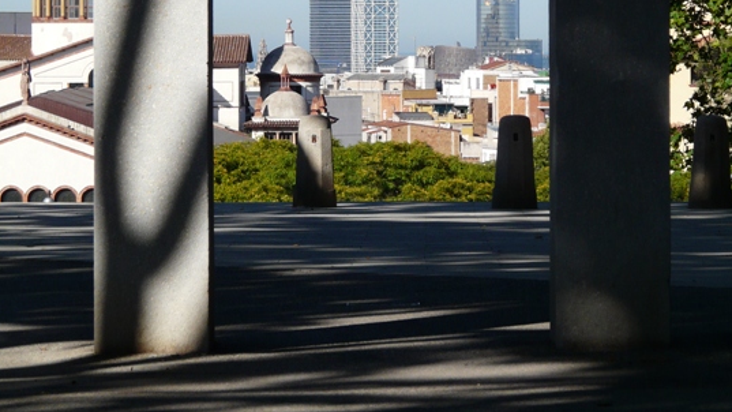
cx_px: 367
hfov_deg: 10.0
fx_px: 4192
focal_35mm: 216
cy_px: 5
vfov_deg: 5.6
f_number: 5.6
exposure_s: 1/500
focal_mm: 24.4
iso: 100
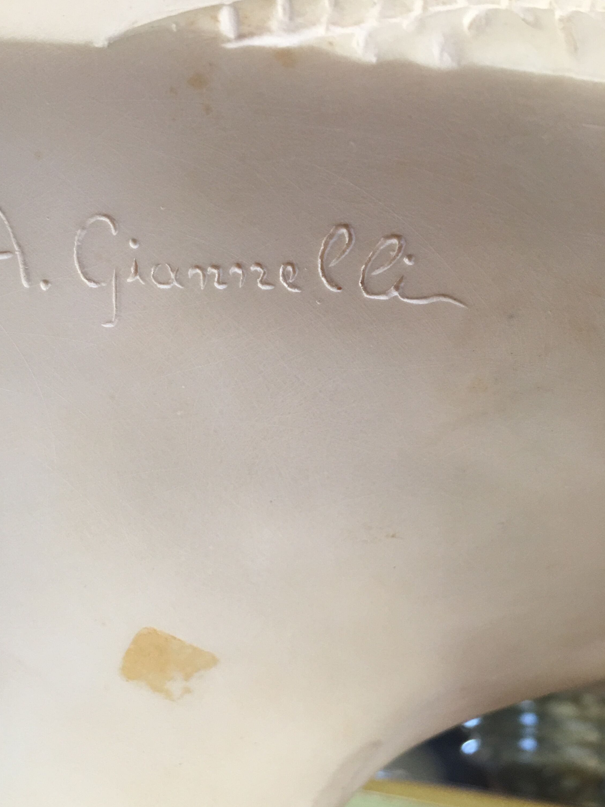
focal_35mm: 39
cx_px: 203
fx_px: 909
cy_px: 444
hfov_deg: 36.5
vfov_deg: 47.8
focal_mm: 4.15
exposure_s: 1/33
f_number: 2.2
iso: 64
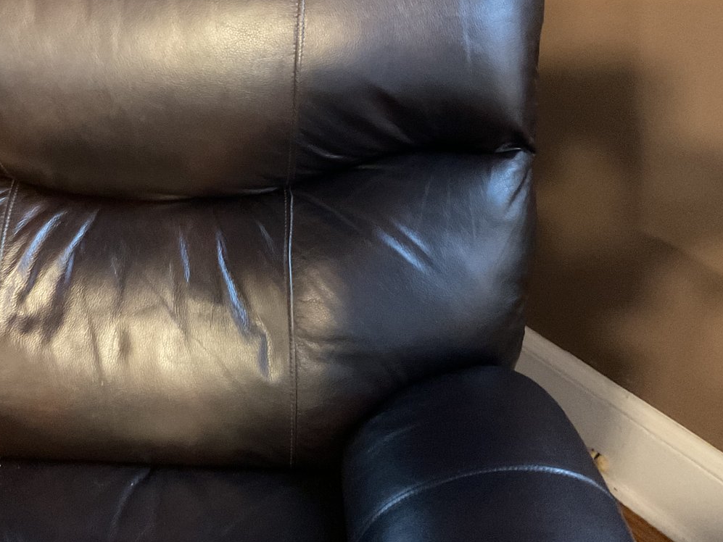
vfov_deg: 32.6
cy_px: 184
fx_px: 919
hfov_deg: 42.6
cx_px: 264
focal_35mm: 44
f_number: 1.8
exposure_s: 1/24
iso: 500
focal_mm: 3
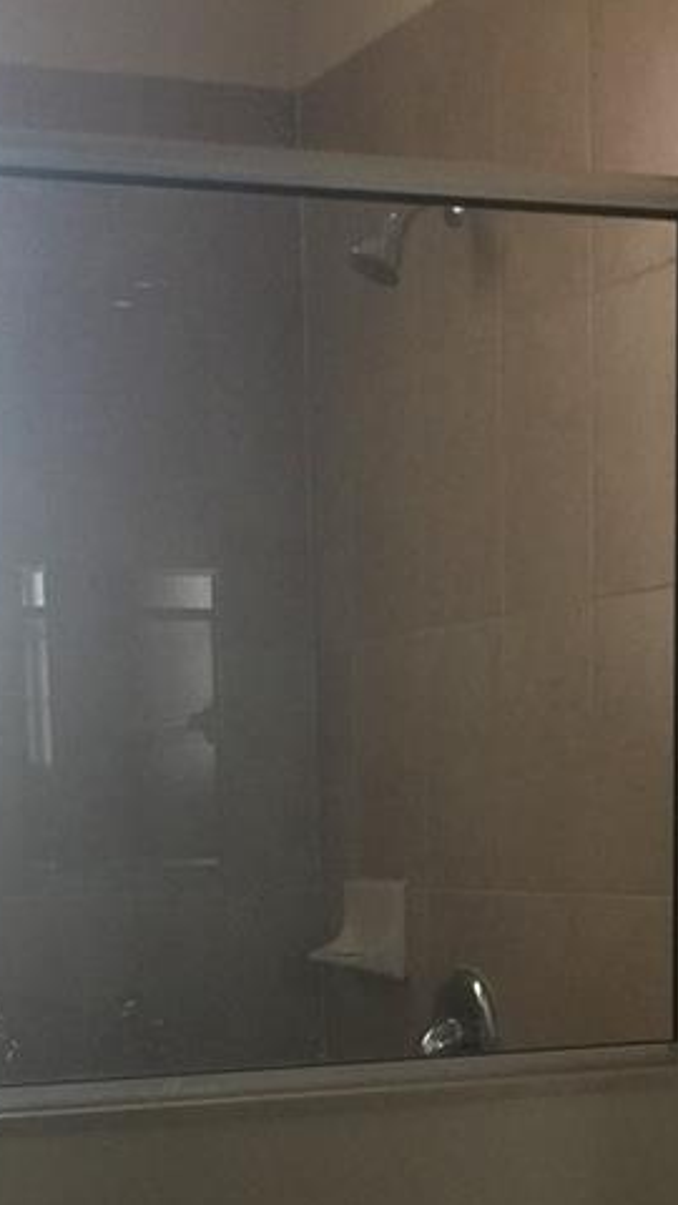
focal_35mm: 79
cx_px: 289
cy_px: 1318
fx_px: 2525
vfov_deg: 25.0
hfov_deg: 15.3
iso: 100
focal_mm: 4.15
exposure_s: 1/10
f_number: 2.2
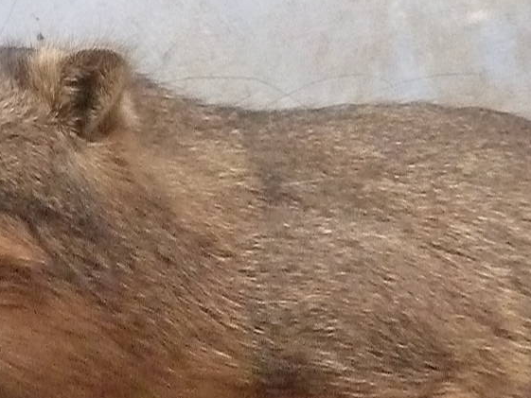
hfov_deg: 1.2
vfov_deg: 0.9
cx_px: 100
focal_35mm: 1711
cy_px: 321
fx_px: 26252
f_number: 5.6
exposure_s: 1/400
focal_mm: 108
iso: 2500
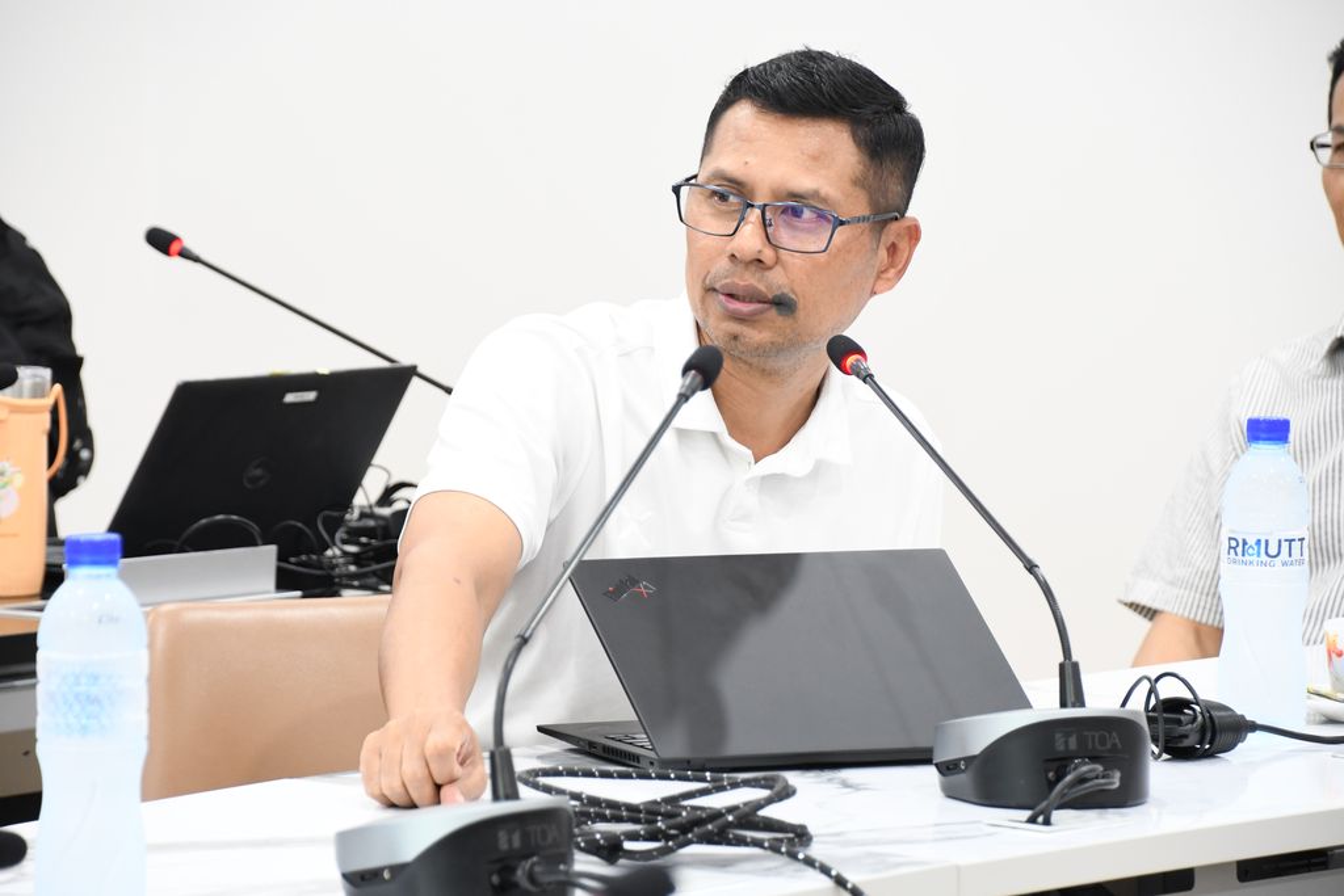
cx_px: 672
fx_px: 6832
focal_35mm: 183
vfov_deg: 7.5
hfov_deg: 11.2
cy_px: 448
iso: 1600
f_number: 5.6
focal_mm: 122
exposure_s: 1/20
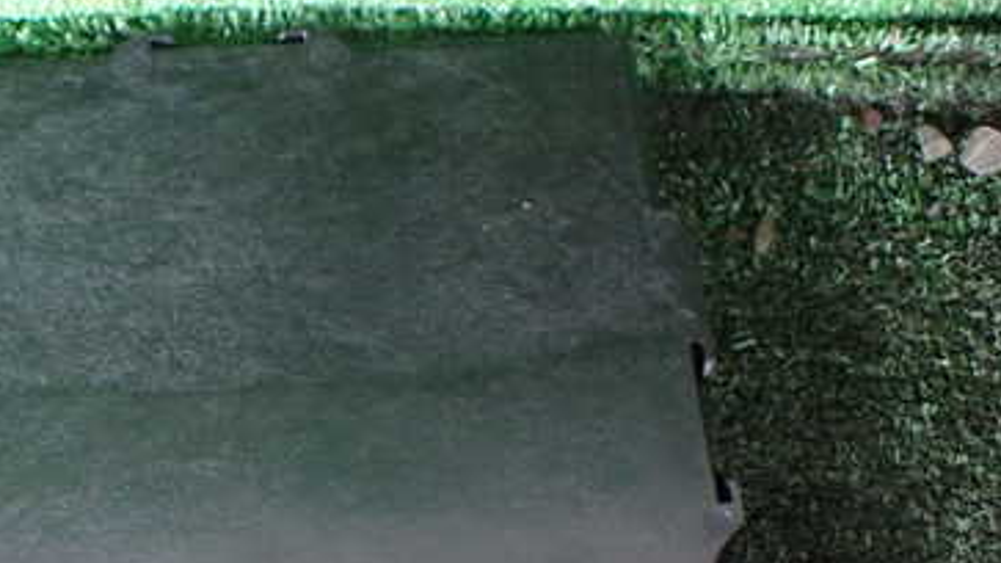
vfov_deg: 22.0
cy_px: 422
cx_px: 251
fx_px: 1433
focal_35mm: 54
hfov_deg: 37.6
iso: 800
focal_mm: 5.4
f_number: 2.3
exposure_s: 1/40
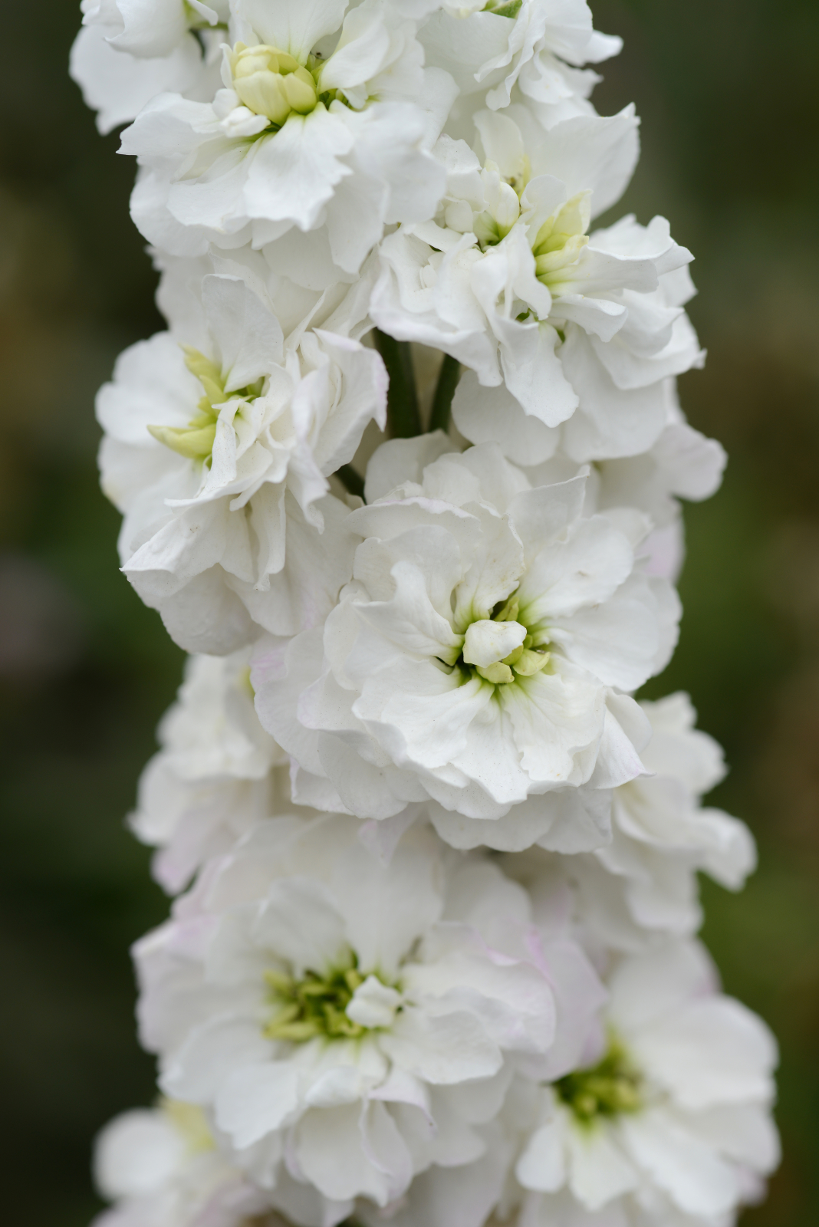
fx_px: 3580
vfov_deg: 19.4
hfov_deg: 13.1
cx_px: 410
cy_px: 614
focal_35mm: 105
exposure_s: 1/320
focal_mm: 105
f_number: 8
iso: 200
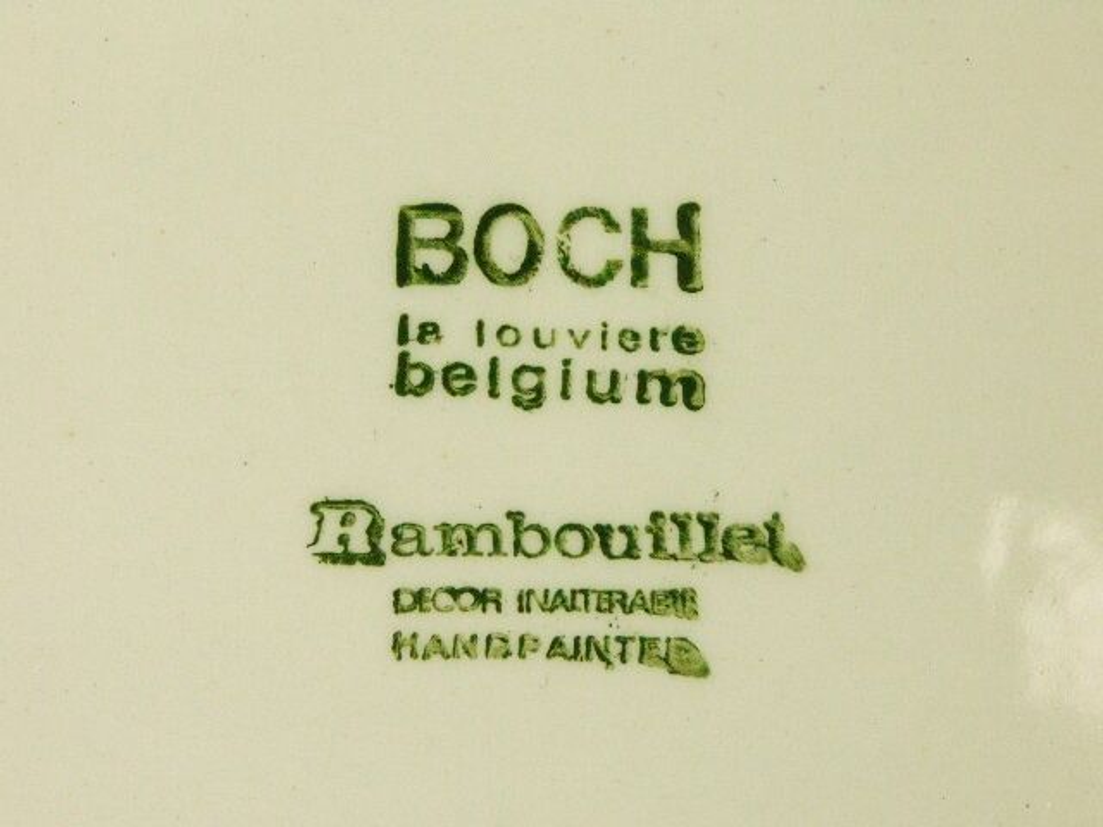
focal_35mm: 200
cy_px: 414
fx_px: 6373
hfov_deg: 9.9
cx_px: 552
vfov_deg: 7.4
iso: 200
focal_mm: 50.69
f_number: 7.1
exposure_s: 1/125
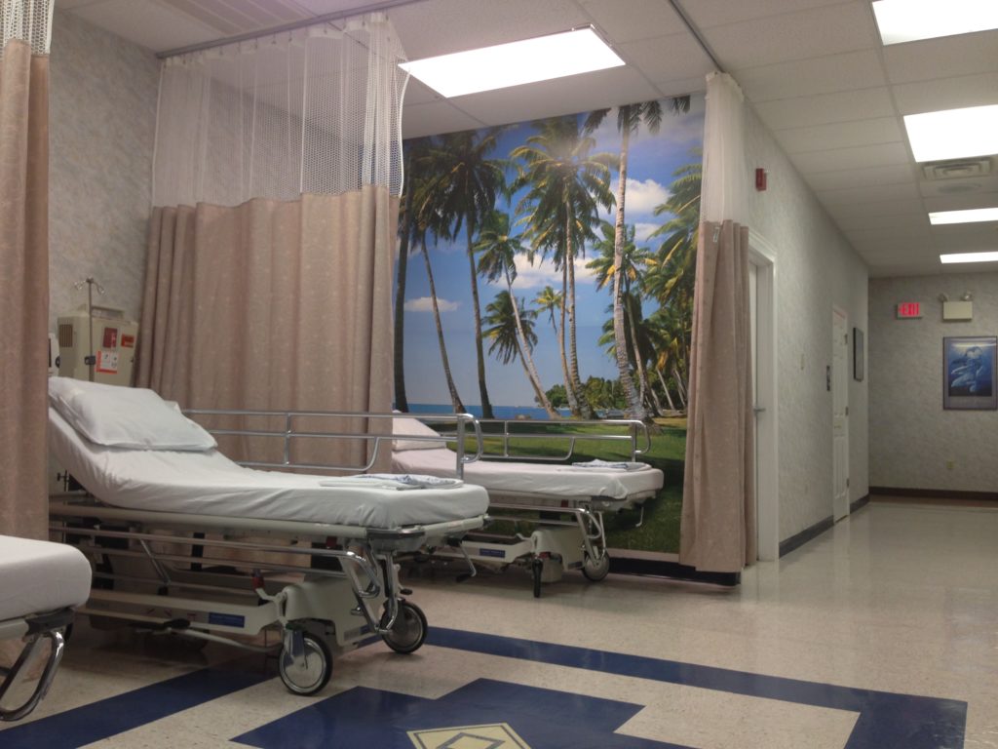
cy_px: 374
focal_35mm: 33
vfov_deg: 42.9
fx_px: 951
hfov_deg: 55.4
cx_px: 499
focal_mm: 4.12
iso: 50
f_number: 2.4
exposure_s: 1/24
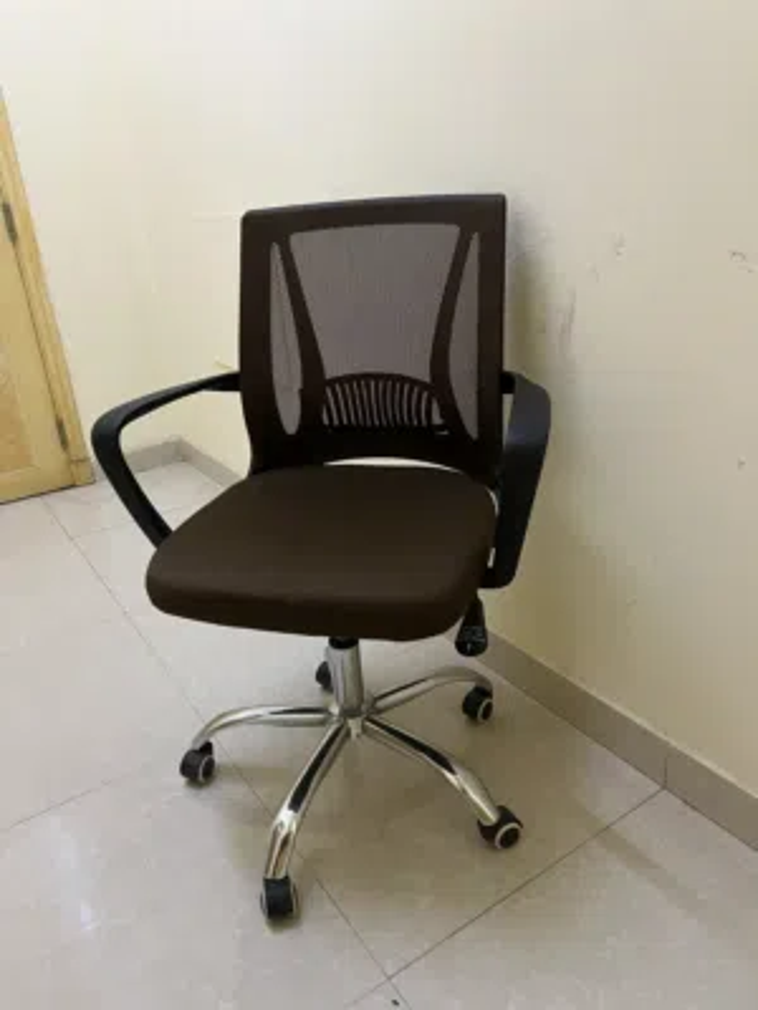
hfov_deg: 53.1
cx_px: 379
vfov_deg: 67.3
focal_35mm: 26
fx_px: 759
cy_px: 505
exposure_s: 1/50
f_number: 1.5
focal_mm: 5.7
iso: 400
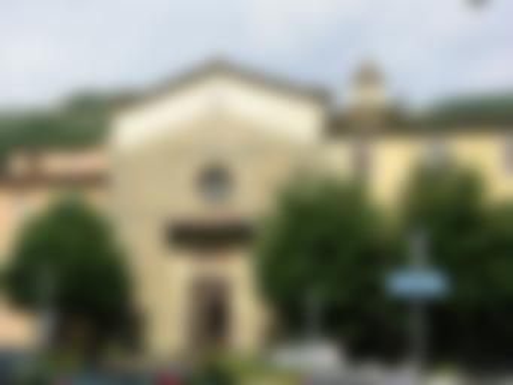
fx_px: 712
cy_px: 192
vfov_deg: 30.3
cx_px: 256
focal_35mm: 48
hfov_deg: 39.6
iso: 64
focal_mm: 10.1
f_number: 6.1
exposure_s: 1/258
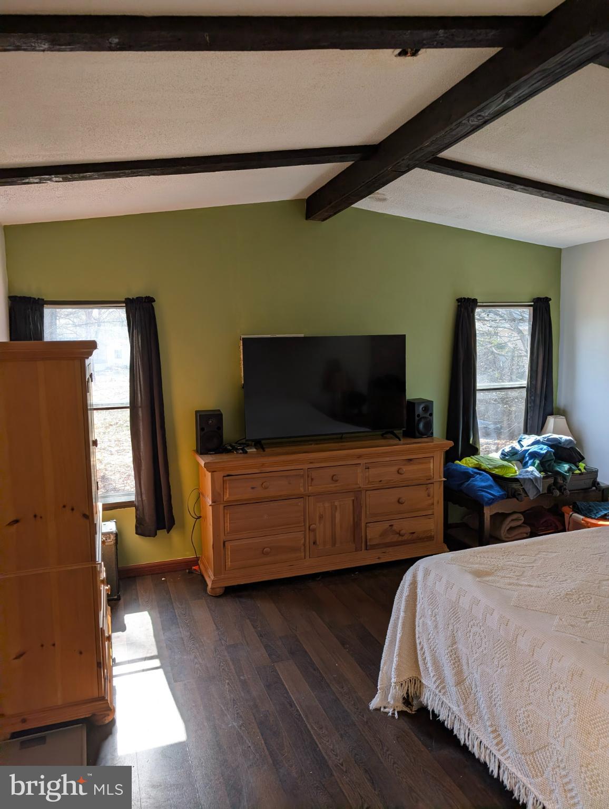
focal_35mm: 24
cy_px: 404
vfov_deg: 71.5
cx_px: 304
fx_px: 562
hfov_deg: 56.9
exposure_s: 1/120
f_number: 1.68
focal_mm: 6.9
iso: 39
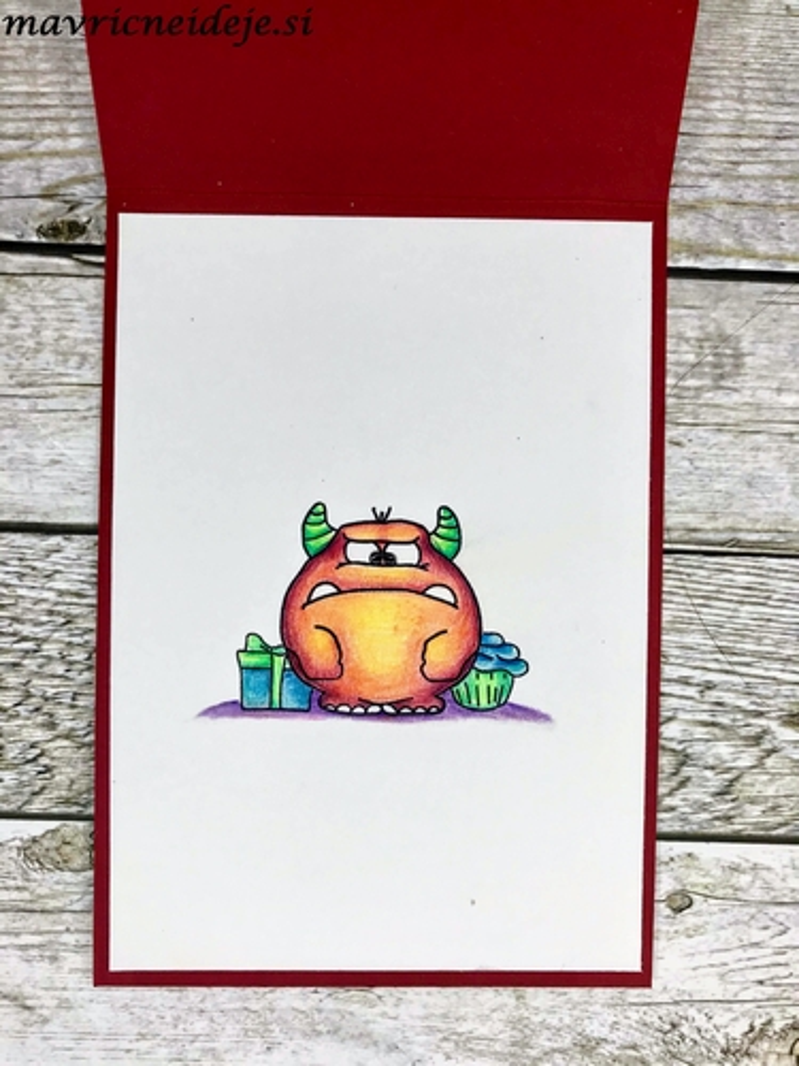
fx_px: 862
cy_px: 533
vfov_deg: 63.4
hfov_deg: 49.7
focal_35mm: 28
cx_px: 400
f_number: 1.8
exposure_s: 1/1076
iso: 20
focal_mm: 3.99
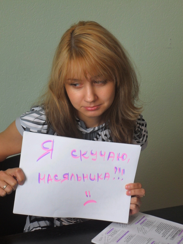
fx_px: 606
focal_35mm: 86
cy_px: 122
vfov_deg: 22.7
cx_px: 92
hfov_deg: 17.2
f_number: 4.3
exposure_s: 1/60
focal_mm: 15.4
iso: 100
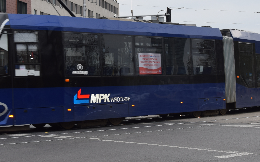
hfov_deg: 22.3
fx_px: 659
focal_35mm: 93
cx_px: 146
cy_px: 91
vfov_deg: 14.1
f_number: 5.6
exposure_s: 1/125
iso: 100
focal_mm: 30
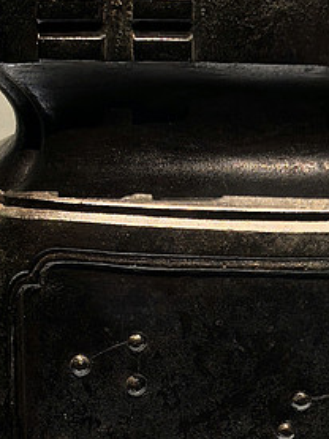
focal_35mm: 118
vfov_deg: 16.4
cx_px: 261
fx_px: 1498
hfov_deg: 12.5
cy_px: 428
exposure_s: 1/100
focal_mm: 6.98
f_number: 2
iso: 160
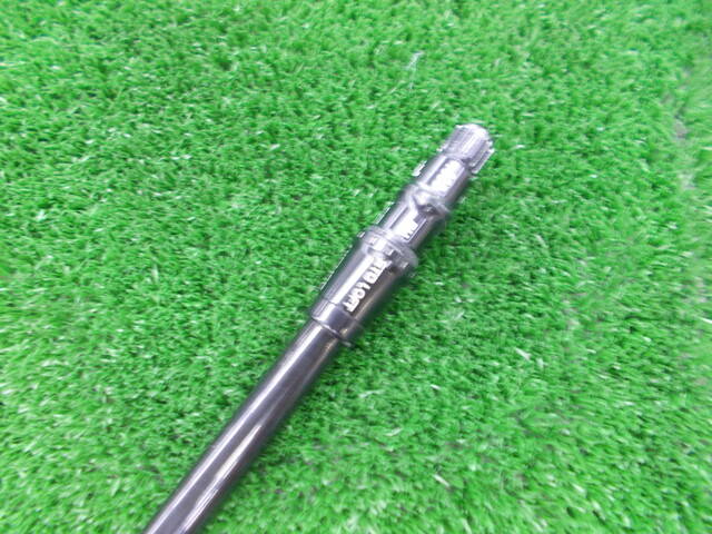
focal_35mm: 26
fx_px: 535
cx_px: 356
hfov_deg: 67.3
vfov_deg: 53.1
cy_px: 267
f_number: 3.2
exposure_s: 1/5
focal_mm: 4.6
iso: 200
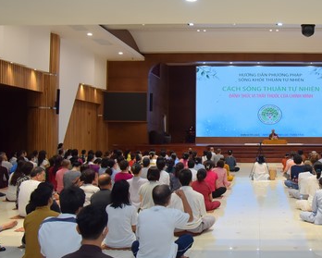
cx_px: 261
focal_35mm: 42
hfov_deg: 41.7
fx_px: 401
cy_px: 128
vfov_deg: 35.7
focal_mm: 24
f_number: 5.6
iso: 1250
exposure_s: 1/125
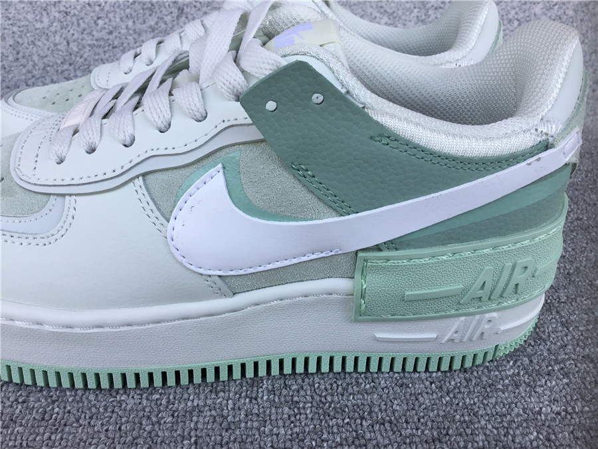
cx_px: 299
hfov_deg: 58.4
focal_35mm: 31
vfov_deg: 45.4
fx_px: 536
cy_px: 224
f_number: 2.4
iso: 25
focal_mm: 3.3
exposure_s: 1/351
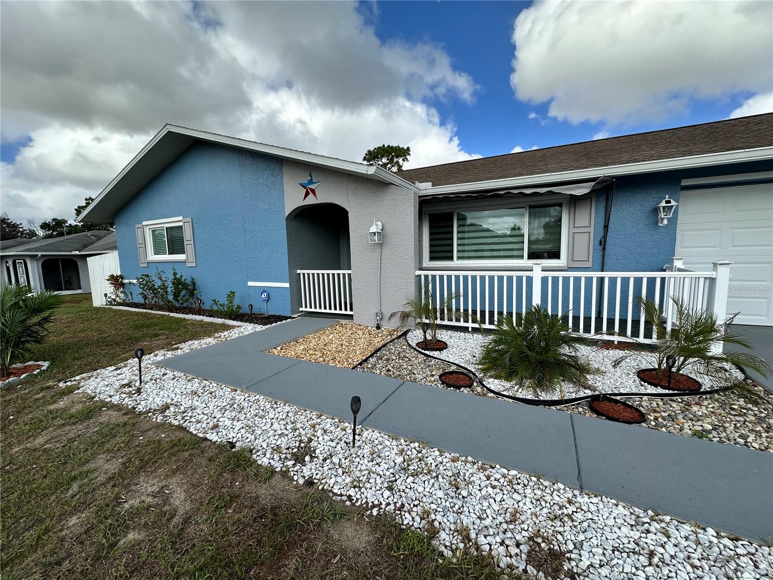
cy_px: 290
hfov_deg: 102.1
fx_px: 313
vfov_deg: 85.7
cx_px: 386
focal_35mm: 14
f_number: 2.2
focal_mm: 2.22
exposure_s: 1/1276
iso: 40
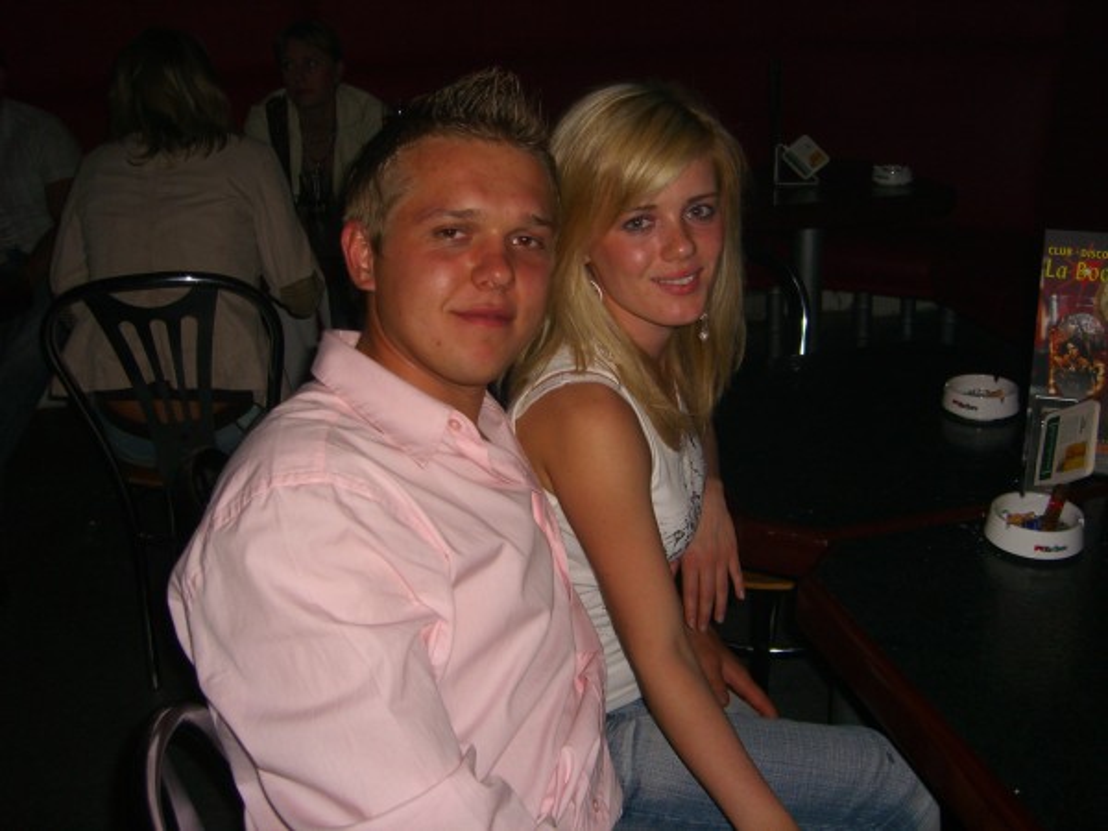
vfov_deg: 37.7
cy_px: 416
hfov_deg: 49.0
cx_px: 554
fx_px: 1216
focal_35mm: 38
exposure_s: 1/60
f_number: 2.8
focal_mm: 7.9
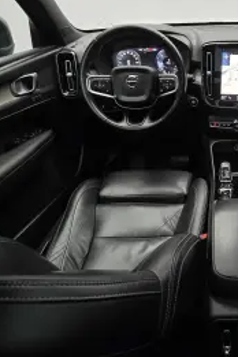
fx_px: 327
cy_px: 175
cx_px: 231
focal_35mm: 33
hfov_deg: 36.4
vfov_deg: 57.2
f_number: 1.8
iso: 200
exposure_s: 1/100
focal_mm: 5.4
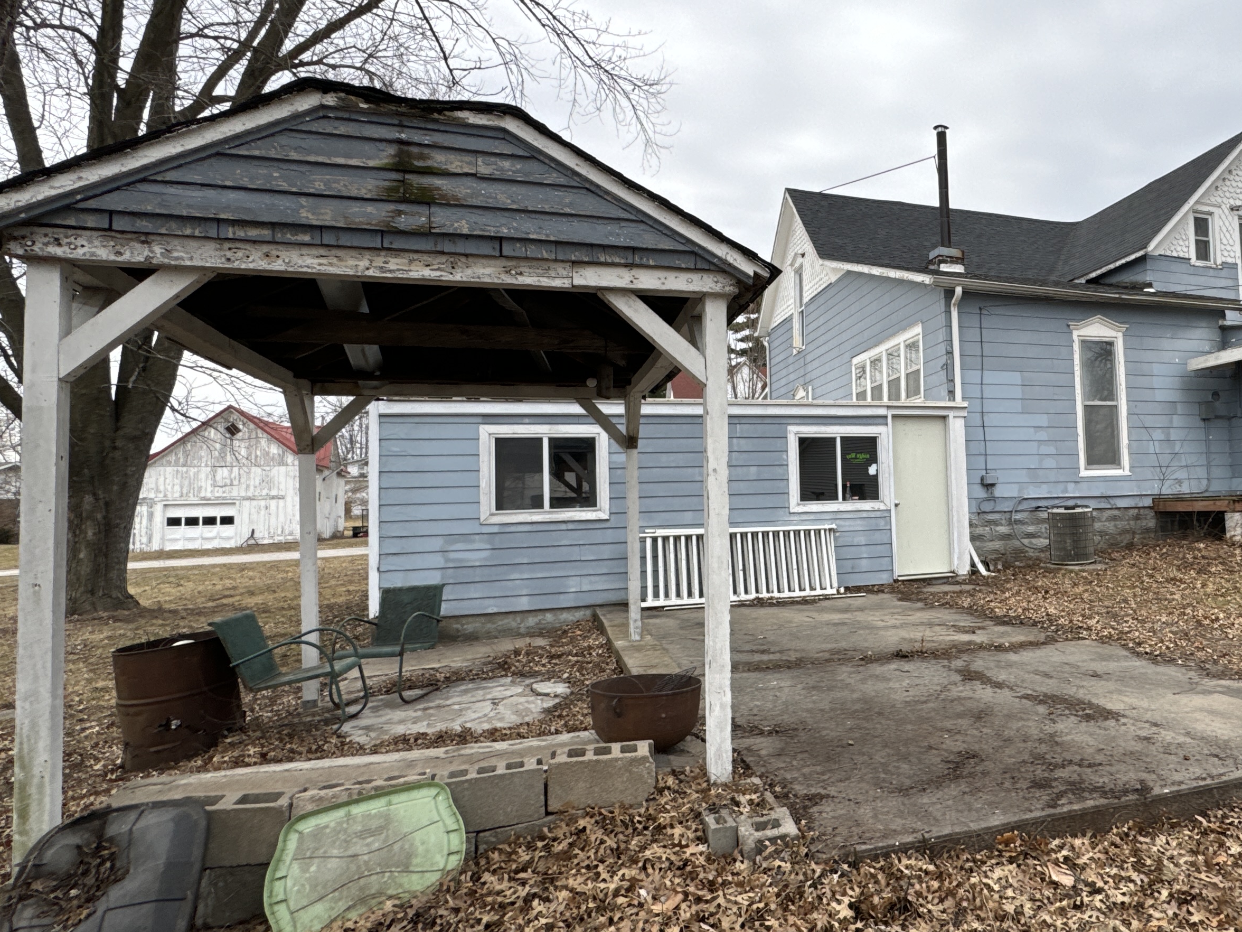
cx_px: 868
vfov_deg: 56.8
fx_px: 861
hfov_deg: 68.7
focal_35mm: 24
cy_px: 460
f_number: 2.2
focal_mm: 2.22
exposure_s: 1/359
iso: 40
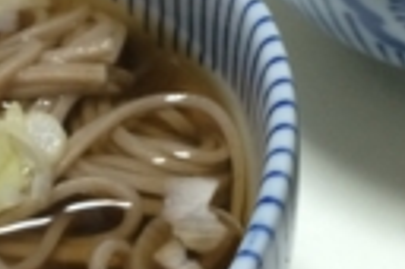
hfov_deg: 19.2
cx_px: 139
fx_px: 1191
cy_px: 111
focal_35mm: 106
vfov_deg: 12.9
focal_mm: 4.15
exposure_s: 1/30
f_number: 2.2
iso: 200
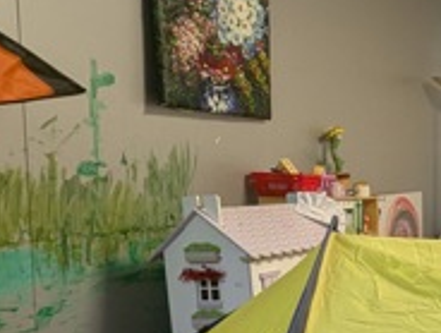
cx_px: 667
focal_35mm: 45
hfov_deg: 27.8
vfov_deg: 31.4
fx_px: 575
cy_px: 271
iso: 79
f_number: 2.2
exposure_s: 1/25
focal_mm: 1.95
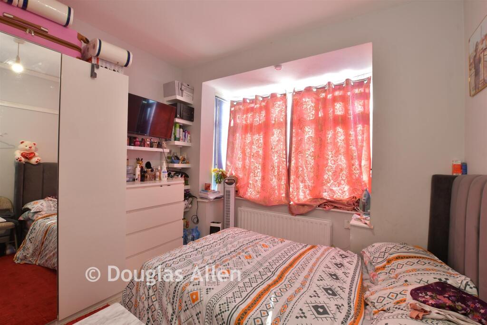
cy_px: 162
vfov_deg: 77.3
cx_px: 244
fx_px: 203
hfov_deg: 100.4
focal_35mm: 15
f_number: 8
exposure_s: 1/2
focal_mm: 10
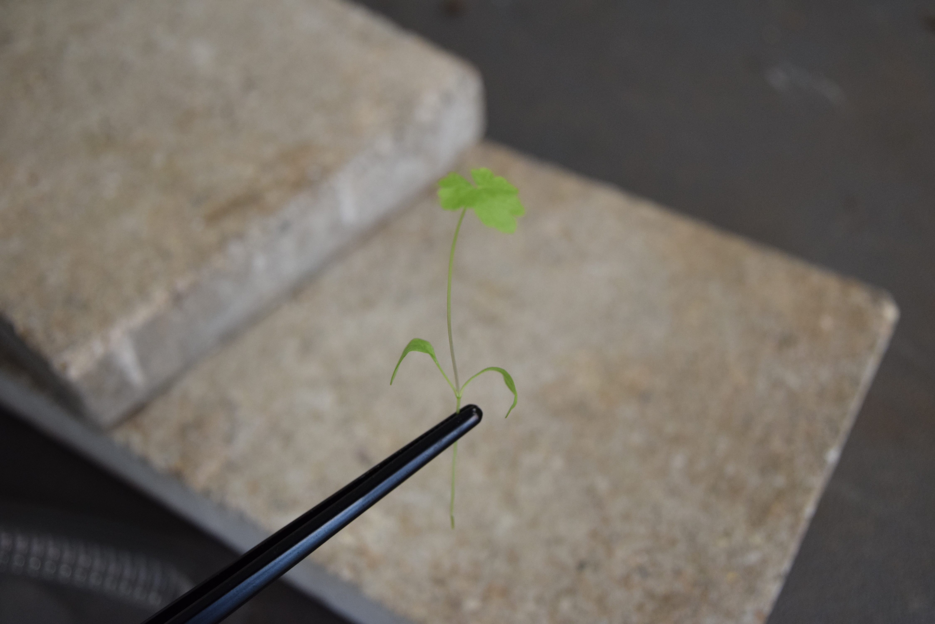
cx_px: 468
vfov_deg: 34.2
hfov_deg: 49.5
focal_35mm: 39
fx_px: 1013
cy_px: 312
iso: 1000
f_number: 3.5
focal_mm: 26
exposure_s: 1/125
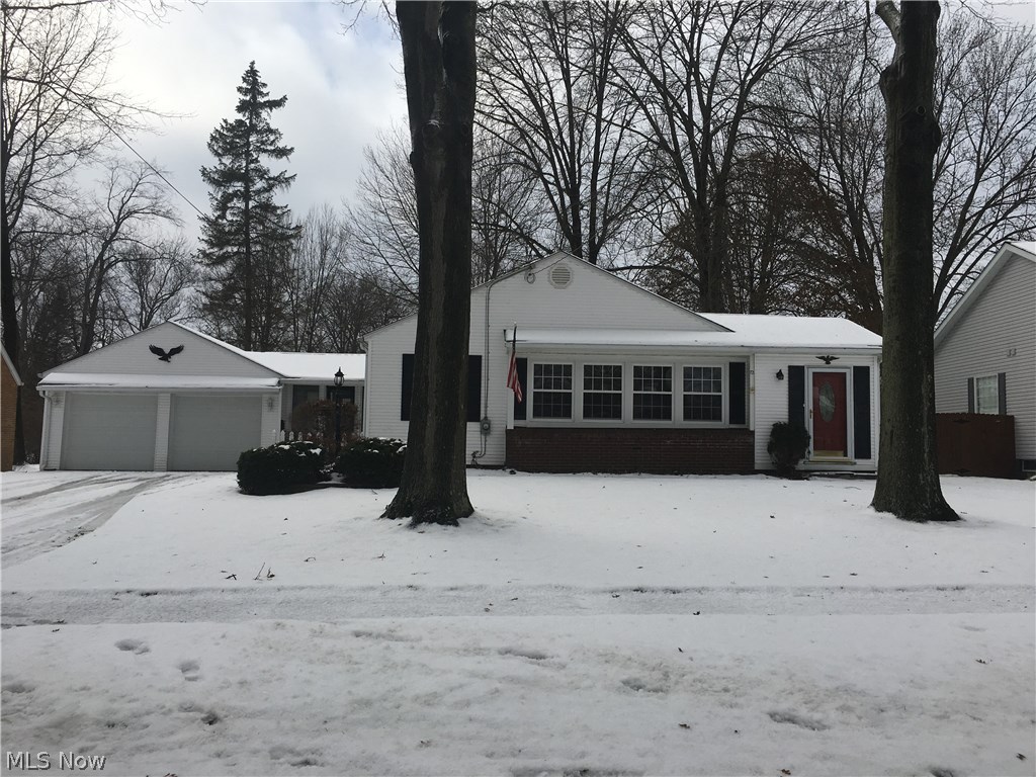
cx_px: 518
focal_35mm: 29
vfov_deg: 48.2
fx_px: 868
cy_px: 388
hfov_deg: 61.7
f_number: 2.2
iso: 25
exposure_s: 1/1603
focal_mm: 4.15
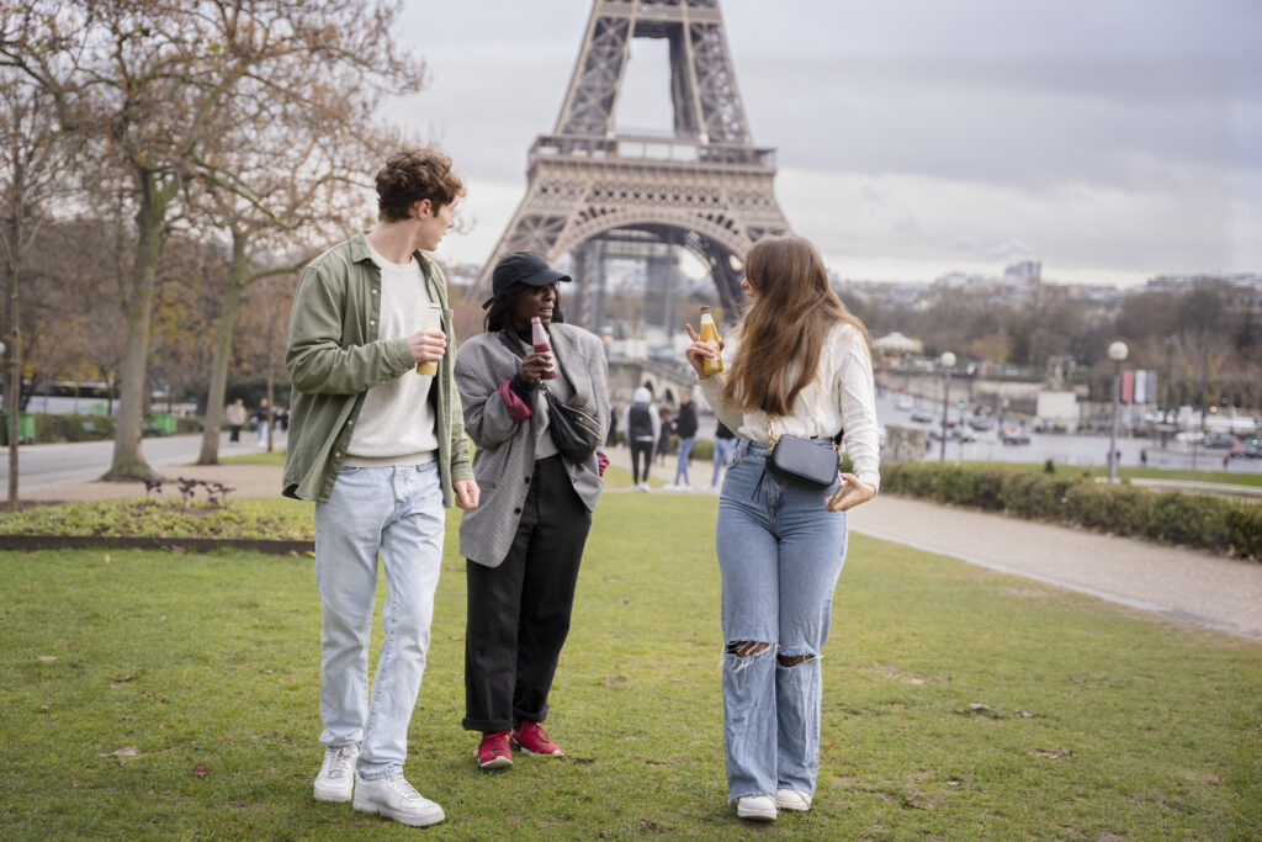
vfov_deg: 27.9
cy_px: 421
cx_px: 631
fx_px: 1697
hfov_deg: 40.8
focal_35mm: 48
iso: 640
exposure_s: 1/500
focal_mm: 48.4
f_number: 2.8
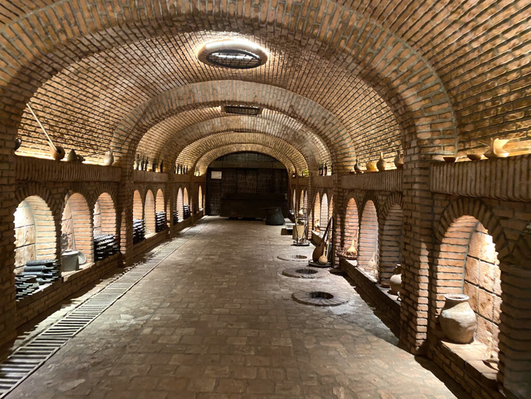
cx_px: 266
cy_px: 200
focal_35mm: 26
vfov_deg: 53.1
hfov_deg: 67.3
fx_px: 399
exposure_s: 1/31
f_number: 1.8
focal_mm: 4.25
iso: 640
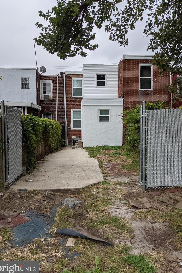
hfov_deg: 44.9
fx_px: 220
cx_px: 99
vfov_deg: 63.7
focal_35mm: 29
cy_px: 135
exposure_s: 1/2597
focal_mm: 4.38
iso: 60
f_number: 1.73
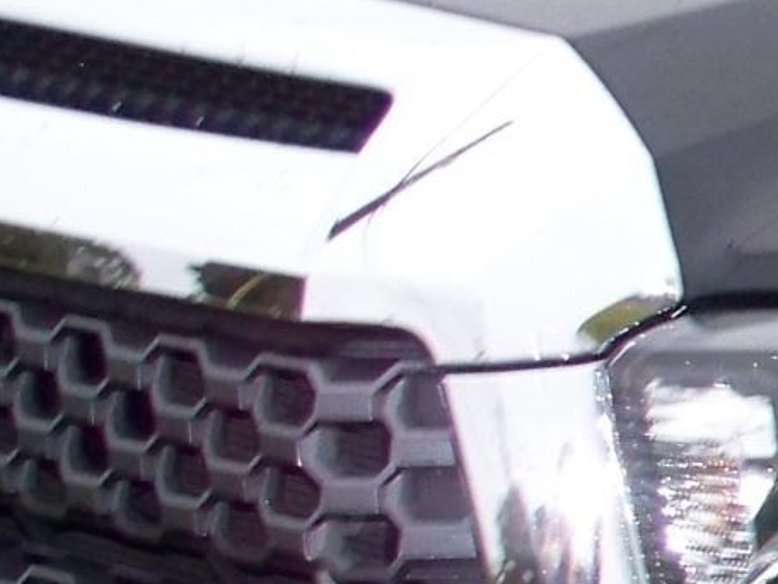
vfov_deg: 7.3
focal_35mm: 202
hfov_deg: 8.6
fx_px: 4540
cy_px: 593
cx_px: 2104
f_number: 2.8
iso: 200
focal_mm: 7.54
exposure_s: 1/50
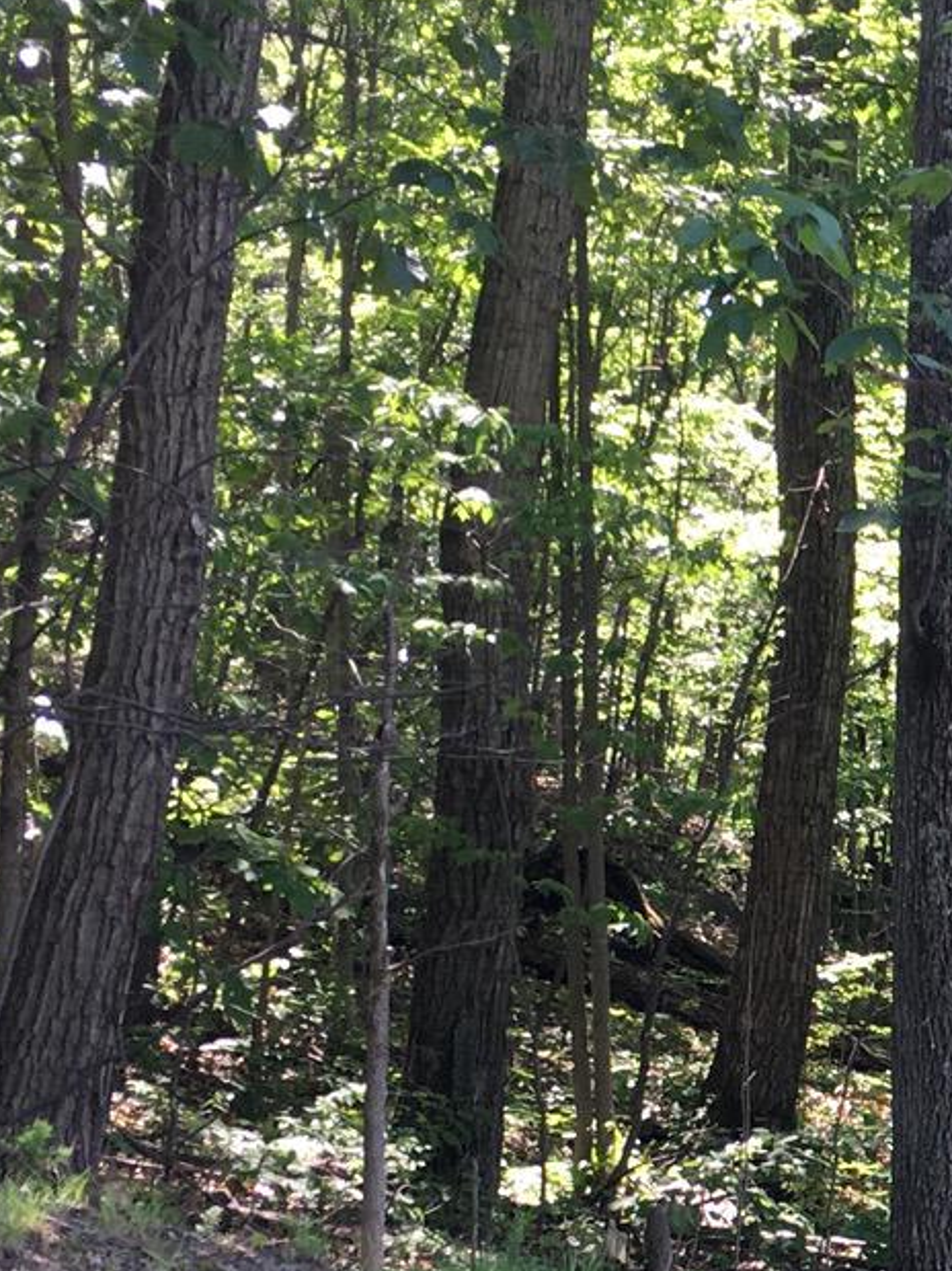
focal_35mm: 96
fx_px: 3521
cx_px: 1494
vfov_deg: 20.2
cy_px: 1060
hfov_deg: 14.2
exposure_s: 1/120
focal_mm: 4.15
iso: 32
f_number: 2.2
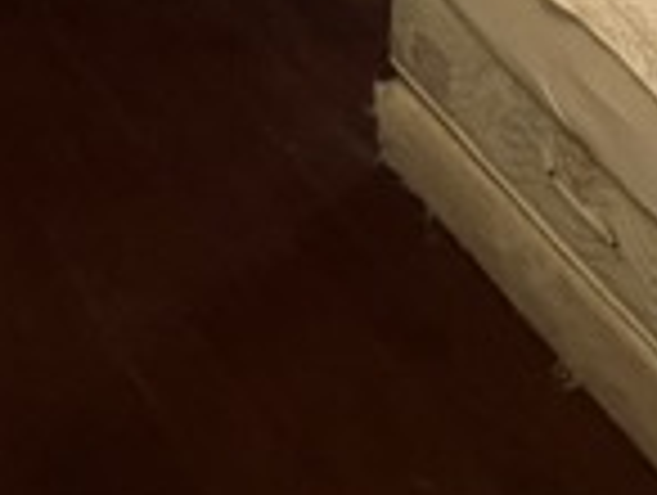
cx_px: 950
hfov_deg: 22.9
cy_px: -648
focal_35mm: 71
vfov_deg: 14.6
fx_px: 1350
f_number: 1.8
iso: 400
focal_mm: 1.57
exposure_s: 1/50
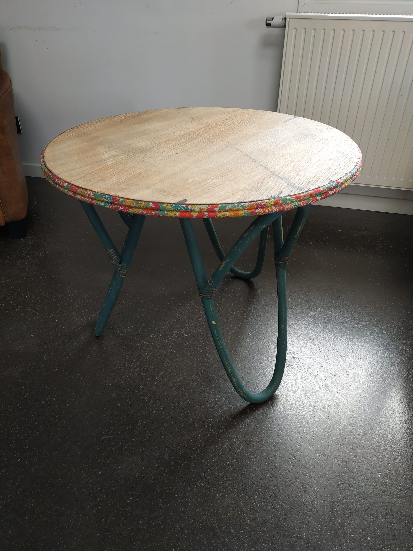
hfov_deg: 56.8
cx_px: 206
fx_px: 382
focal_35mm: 24
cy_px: 276
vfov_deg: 71.6
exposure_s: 1/50
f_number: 1.9
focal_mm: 3.94
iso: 125
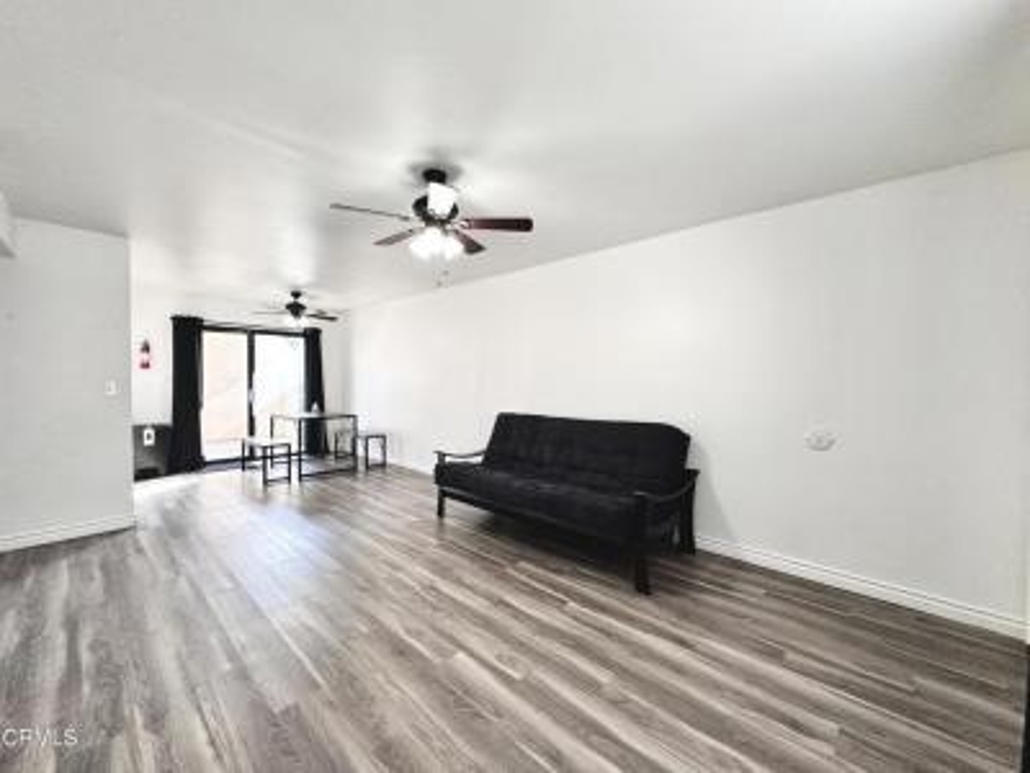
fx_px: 417
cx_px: 515
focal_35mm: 14
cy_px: 386
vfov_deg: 85.7
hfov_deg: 102.1
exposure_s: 1/120
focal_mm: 2.22
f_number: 2.2
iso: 200
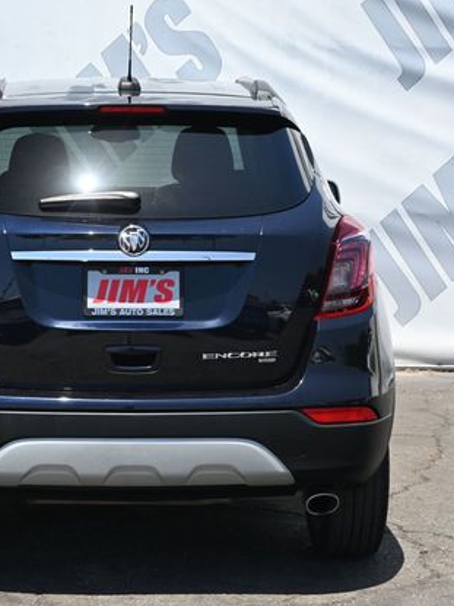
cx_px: 123
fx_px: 1557
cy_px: 302
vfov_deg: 22.0
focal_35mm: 89
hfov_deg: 16.5
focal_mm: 40
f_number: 5.6
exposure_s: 1/250
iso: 160
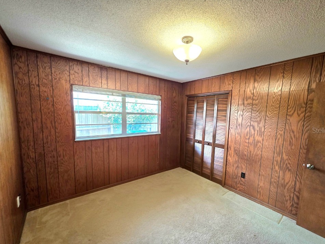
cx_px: 170
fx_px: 131
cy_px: 130
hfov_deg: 102.0
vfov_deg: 85.5
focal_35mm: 14
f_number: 1.9
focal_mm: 2.2
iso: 250
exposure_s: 1/60.2
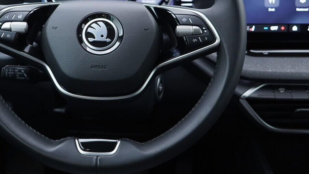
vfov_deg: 19.9
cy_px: 37
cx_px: 104
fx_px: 492
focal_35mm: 60
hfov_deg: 34.6
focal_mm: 24
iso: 250
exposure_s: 1/40
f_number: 2.8
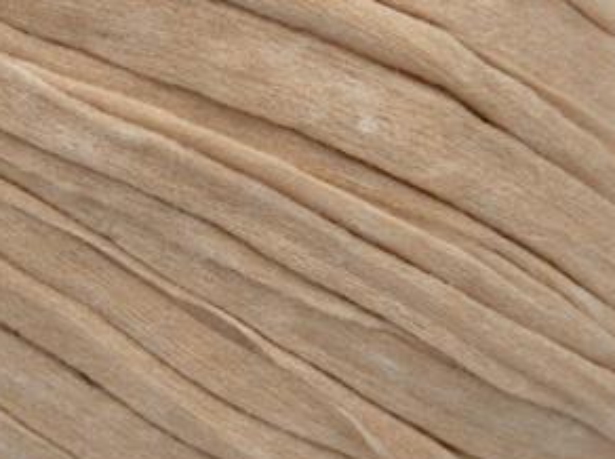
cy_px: 231
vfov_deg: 12.8
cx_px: 211
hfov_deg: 17.1
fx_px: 2040
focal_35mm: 115
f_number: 2.9
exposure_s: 1/166
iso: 200
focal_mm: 17.25
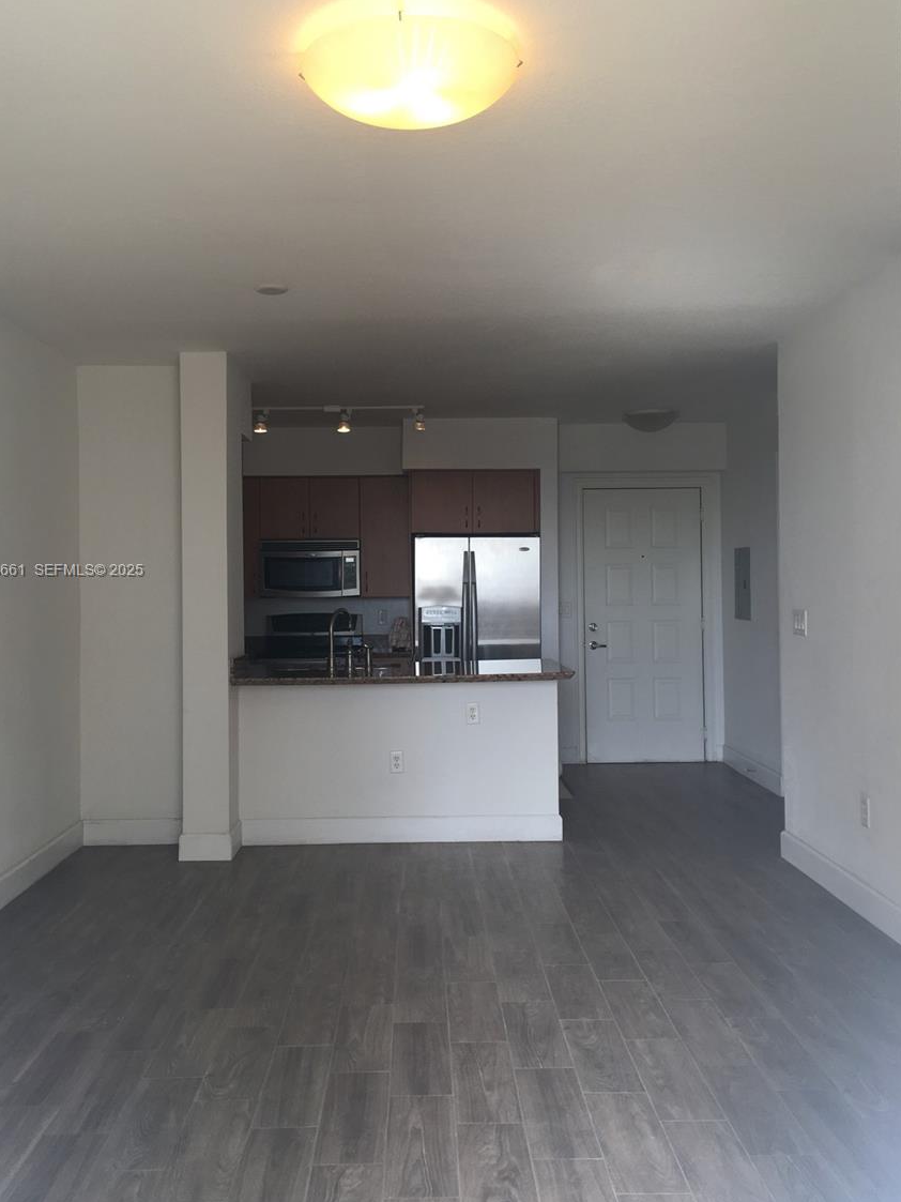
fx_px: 1076
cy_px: 572
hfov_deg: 45.4
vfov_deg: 58.3
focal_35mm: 31
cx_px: 427
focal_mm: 4.15
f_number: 2.2
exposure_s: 1/120
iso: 25
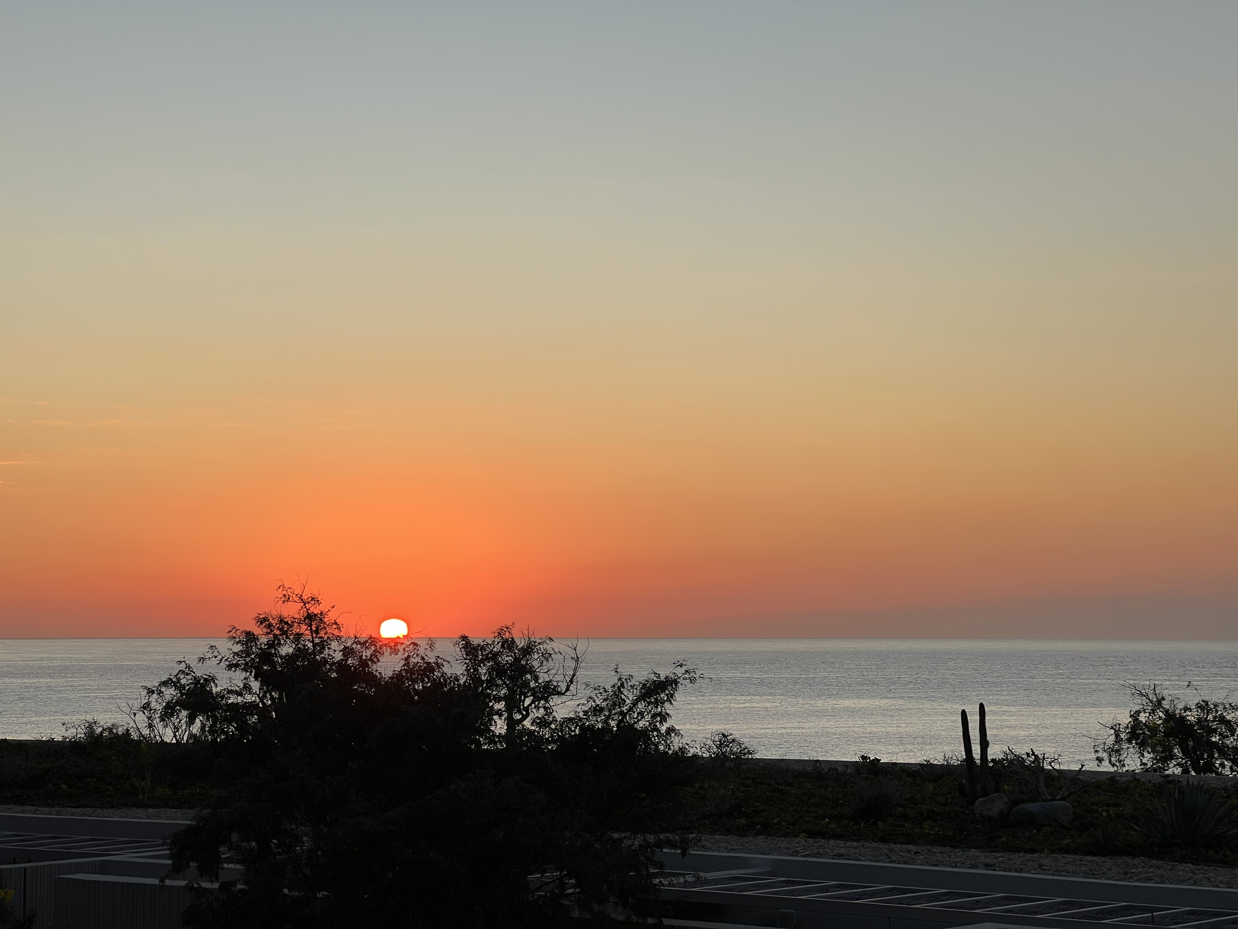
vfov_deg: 19.1
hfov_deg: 25.3
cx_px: 619
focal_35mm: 77
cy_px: 464
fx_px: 2754
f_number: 2.8
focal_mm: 9
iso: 32
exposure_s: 1/334
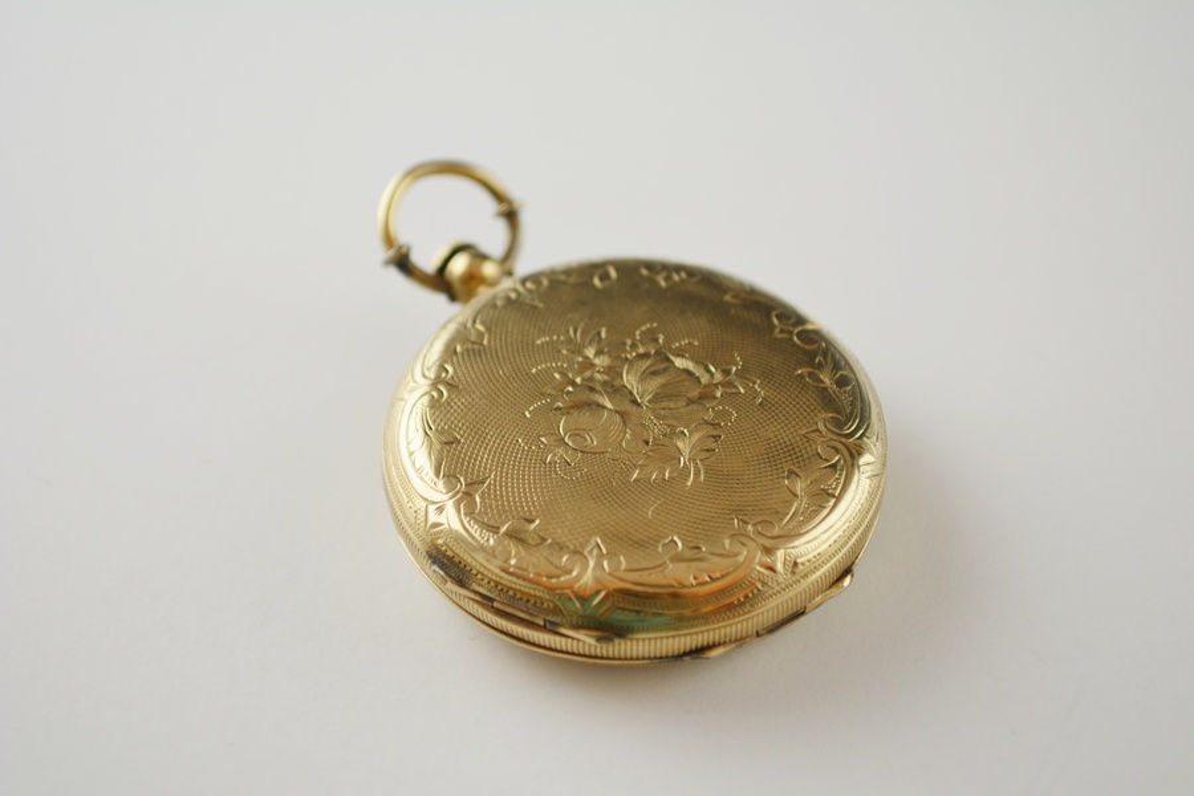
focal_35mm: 82
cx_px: 597
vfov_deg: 16.6
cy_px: 398
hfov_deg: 24.6
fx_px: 2736
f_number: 6.3
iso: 200
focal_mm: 55
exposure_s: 1/160
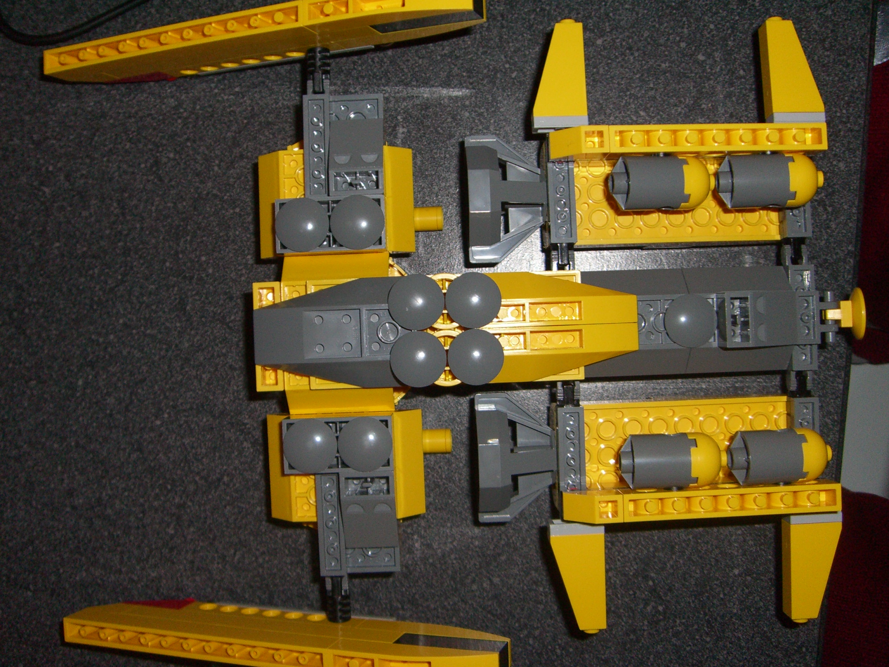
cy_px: 334
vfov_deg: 37.7
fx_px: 976
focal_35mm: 38
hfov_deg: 49.0
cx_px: 444
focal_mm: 6.2
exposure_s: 1/60
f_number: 2.7
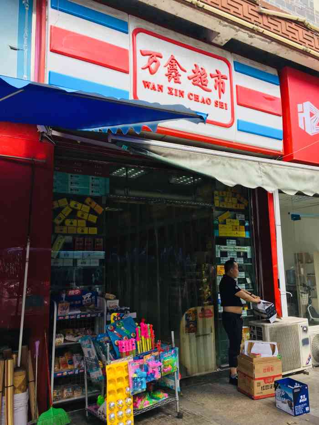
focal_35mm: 29
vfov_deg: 61.7
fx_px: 356
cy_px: 212
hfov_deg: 48.2
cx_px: 160
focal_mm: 4.15
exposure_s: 1/381
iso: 25
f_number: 2.2
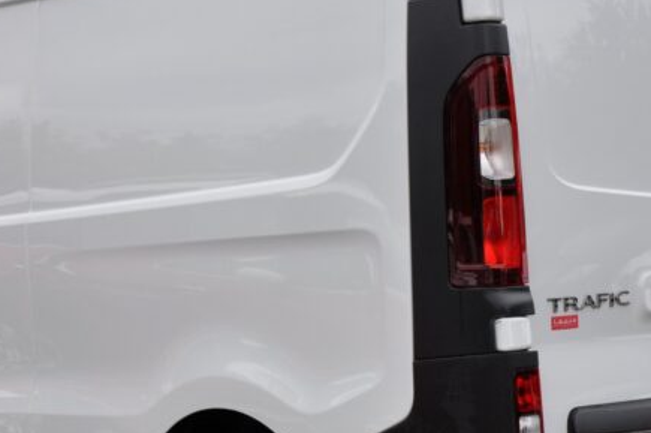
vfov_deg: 12.1
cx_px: 268
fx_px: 2041
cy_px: 229
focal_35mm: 113
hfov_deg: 18.1
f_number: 5.6
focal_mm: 32
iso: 500
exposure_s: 1/125
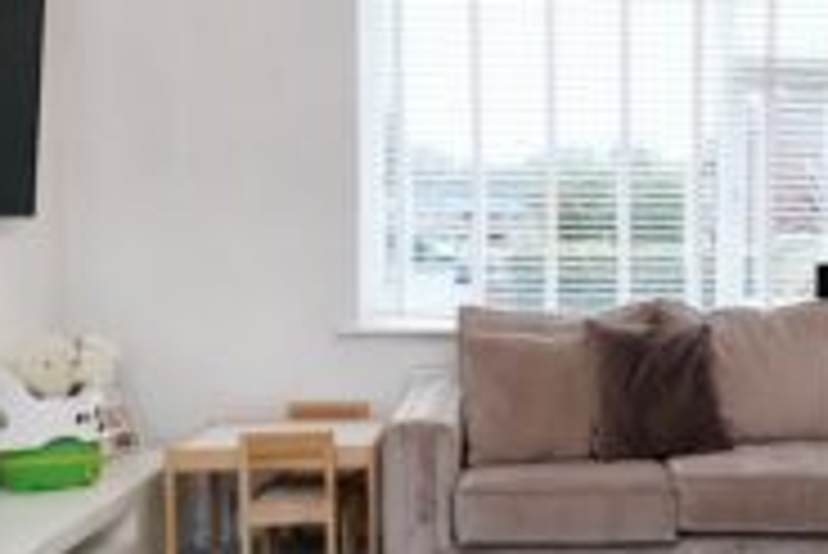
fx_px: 1082
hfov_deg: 40.2
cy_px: 284
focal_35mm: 47
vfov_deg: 28.7
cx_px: 662
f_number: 5.6
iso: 4000
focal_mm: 10
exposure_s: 1/210
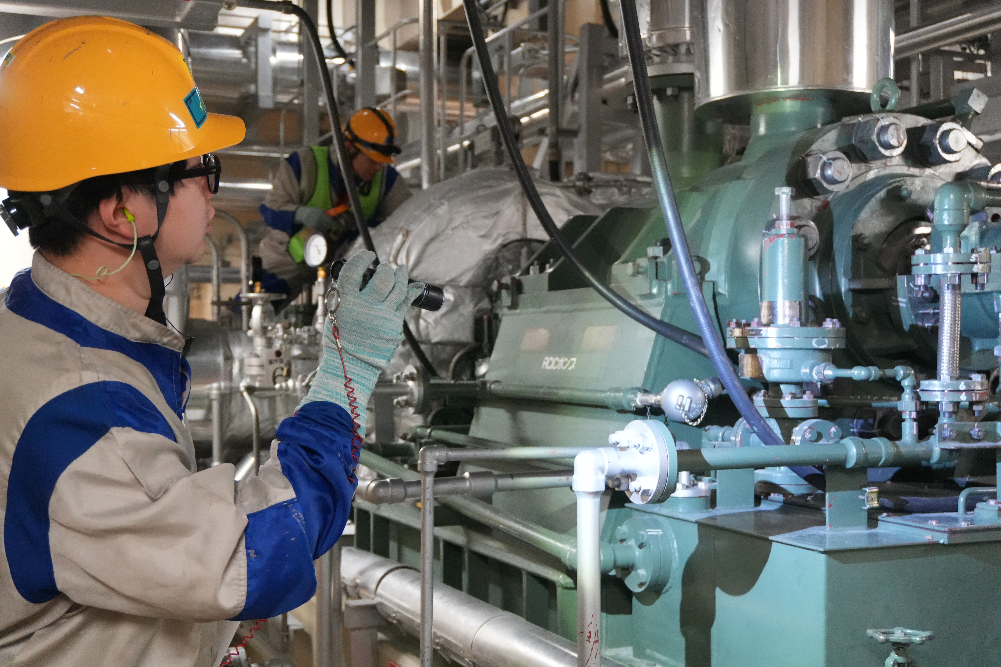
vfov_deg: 28.9
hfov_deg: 42.3
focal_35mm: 46
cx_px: 500
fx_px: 1293
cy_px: 334
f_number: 5
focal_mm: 31
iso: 5000
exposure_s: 1/160
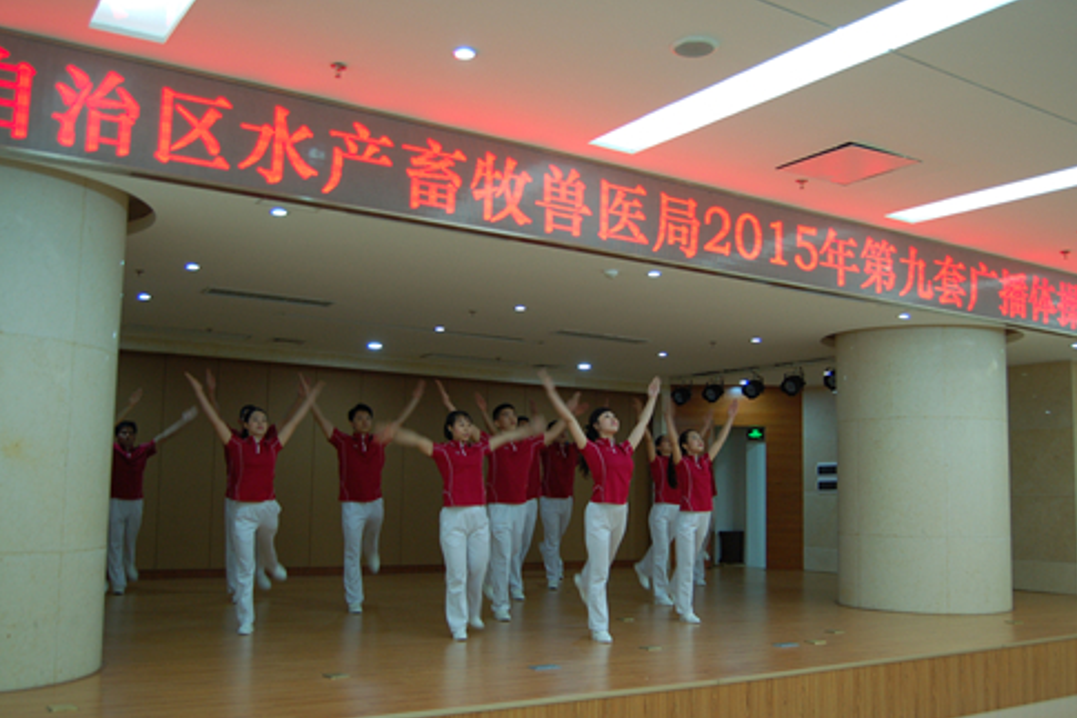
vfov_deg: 37.3
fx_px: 1062
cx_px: 546
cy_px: 367
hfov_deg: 53.8
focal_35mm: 36
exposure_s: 1/40
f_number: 3.8
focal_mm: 23
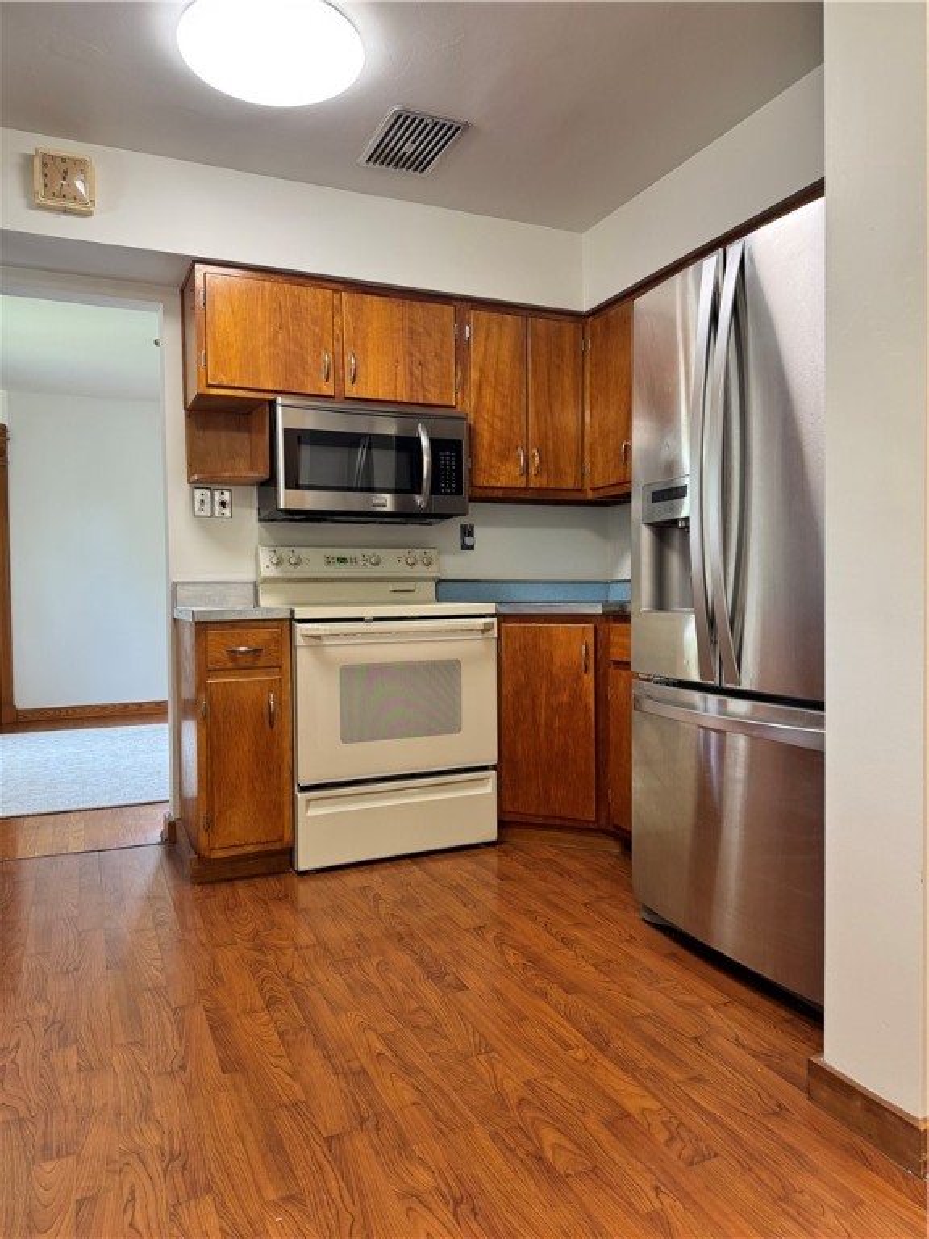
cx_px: 464
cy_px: 620
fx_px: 859
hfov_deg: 56.8
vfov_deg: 71.6
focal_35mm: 24
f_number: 1.78
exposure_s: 1/60
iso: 200
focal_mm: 6.76
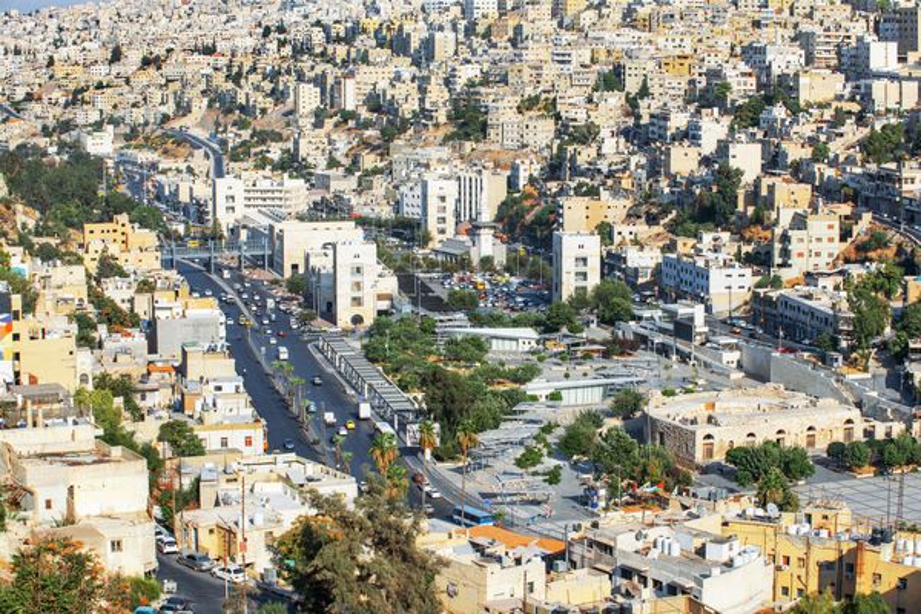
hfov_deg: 25.4
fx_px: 2047
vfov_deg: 17.1
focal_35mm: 80
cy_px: 307
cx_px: 460
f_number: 14
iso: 400
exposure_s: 1/400
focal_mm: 80
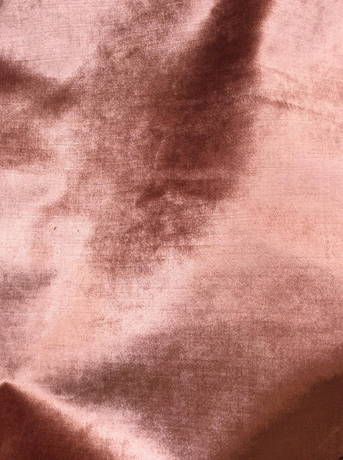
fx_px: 424
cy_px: 230
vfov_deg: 56.9
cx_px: 172
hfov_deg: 44.1
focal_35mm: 32
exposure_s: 1/120
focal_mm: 3.3
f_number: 2.4
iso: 40
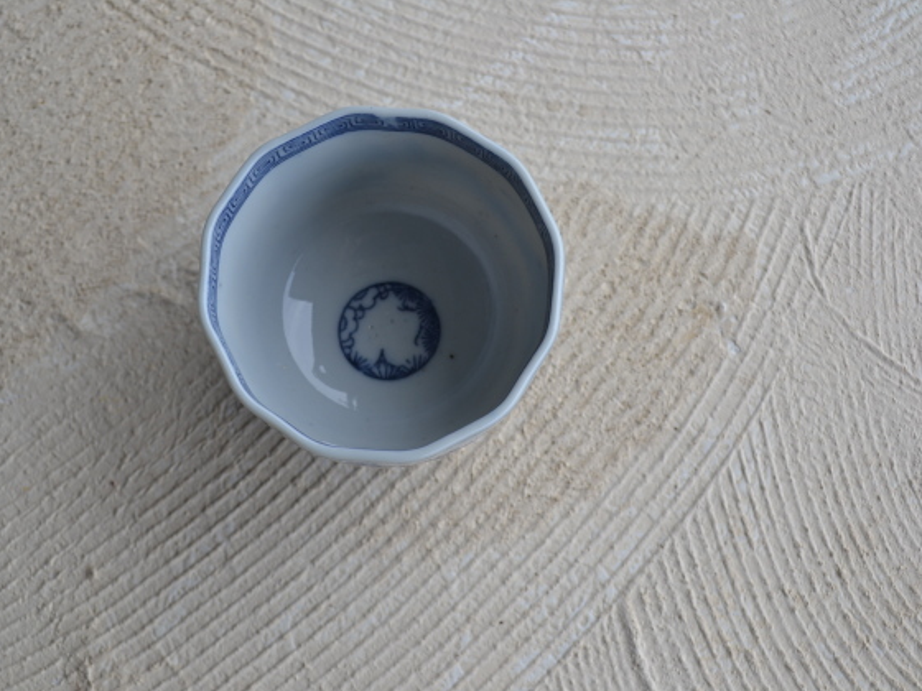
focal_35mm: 56
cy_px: 347
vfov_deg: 26.1
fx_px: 1492
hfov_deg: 34.3
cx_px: 428
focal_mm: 34
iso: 125
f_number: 5.6
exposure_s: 1/125
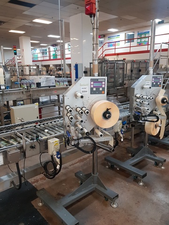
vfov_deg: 67.3
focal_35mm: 26
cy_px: 112
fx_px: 169
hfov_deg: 53.1
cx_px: 84
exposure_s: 1/33
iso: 200
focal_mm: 4.3
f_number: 1.7
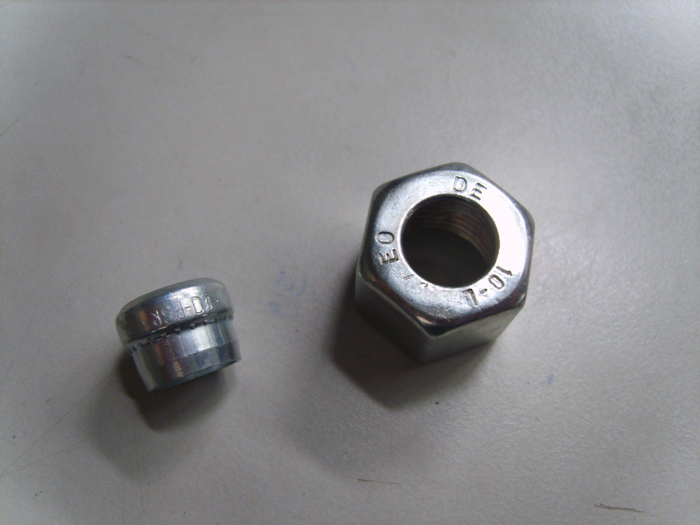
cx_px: 350
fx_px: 708
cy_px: 262
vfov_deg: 40.7
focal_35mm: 35
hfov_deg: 52.6
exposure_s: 1/30
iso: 113
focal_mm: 7.4
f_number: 2.8
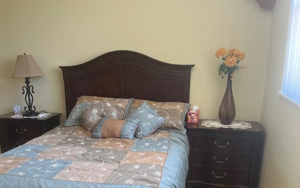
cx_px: 119
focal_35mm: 34
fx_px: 278
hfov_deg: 56.2
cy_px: 133
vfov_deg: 36.7
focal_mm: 5.1
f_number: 1.6
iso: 125
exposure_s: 1/114
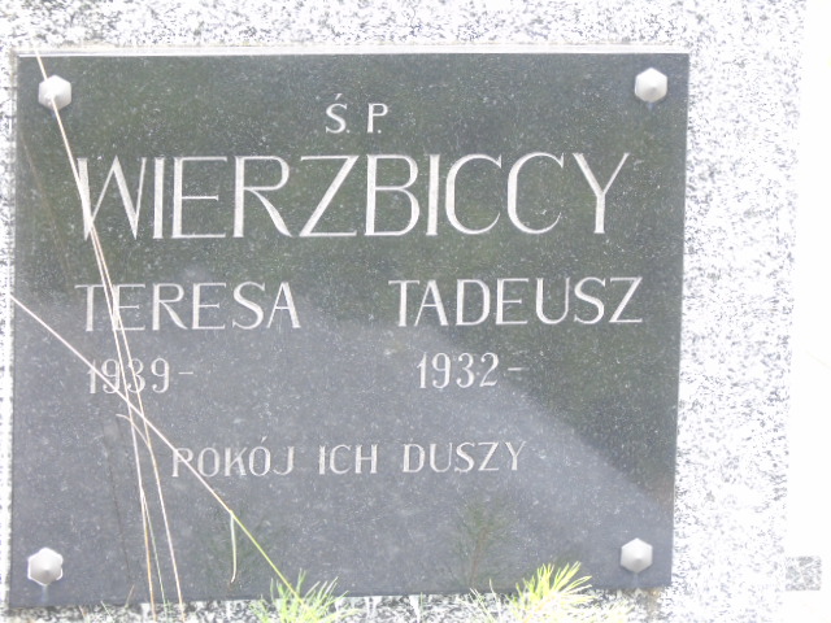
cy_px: 312
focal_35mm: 212
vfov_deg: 7.0
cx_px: 416
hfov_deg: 9.3
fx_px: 5089
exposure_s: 1/60
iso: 400
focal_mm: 38
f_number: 4.7
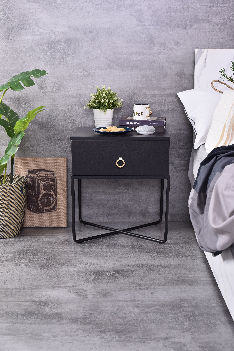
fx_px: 487
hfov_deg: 27.0
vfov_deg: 39.6
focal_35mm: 50
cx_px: 117
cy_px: 176
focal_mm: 50
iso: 250
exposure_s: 1/100
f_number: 7.1
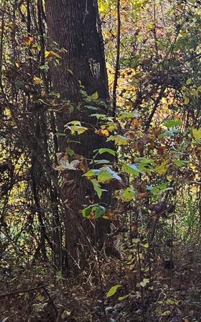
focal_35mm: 77
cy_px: 187
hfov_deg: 15.0
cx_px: 350
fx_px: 674
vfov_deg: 26.8
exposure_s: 1/278
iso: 25
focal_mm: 5.4
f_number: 1.8
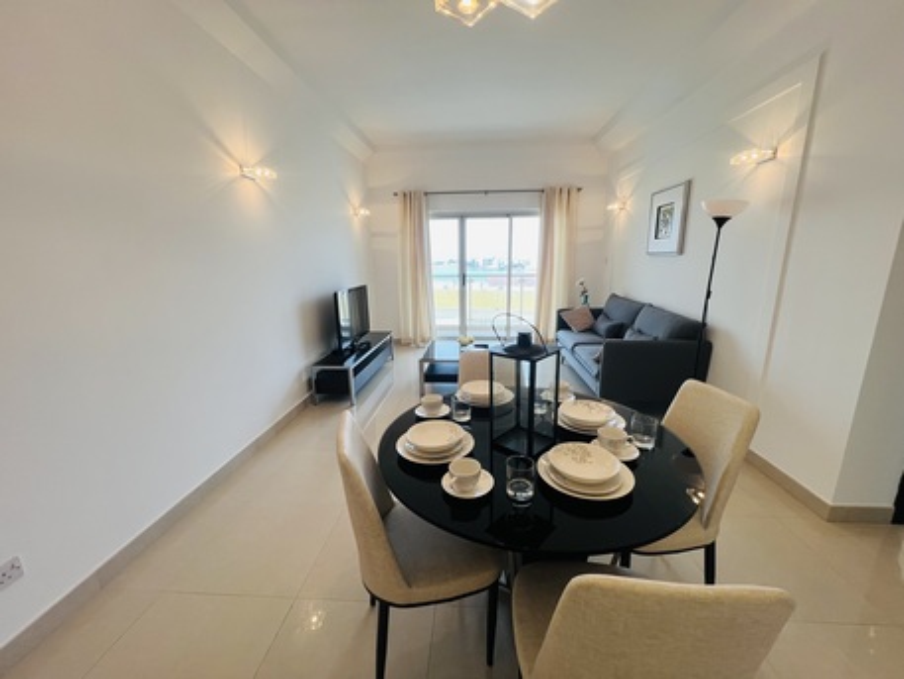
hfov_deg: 106.2
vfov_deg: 89.9
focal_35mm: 13
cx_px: 452
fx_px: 340
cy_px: 340
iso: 50
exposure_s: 1/100
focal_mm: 1.57
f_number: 1.8
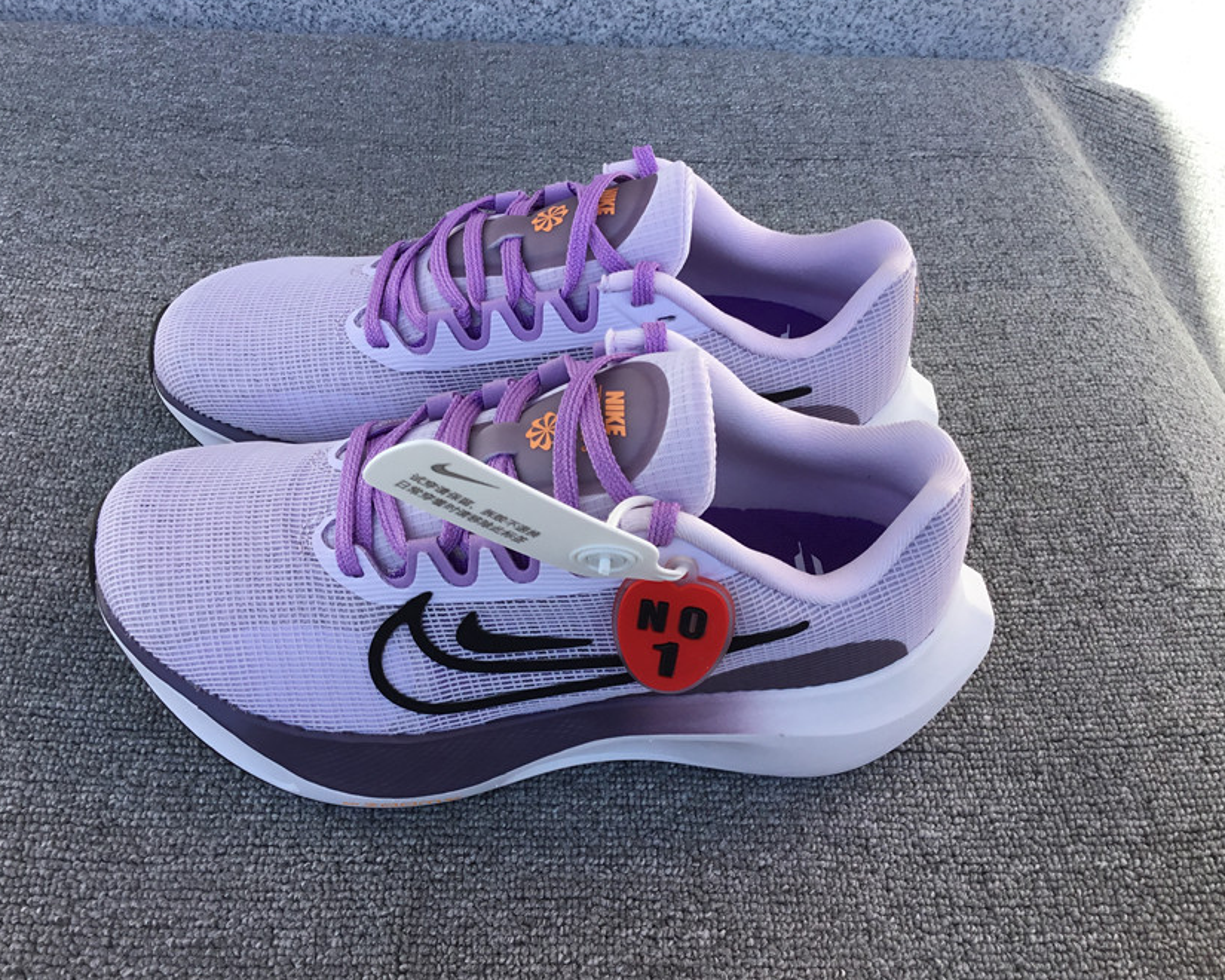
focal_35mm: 33
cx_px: 564
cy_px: 491
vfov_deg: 44.5
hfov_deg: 54.2
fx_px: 1196
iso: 25
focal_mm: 3.3
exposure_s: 1/374
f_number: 2.4
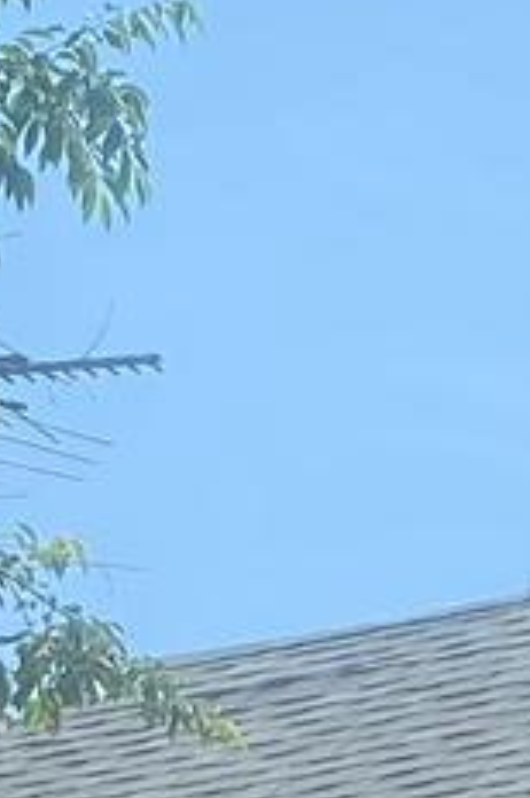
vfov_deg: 8.1
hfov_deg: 5.6
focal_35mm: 239
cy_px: 1723
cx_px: 1211
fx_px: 5293
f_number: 1.8
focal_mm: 4.25
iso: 32
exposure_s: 1/2688
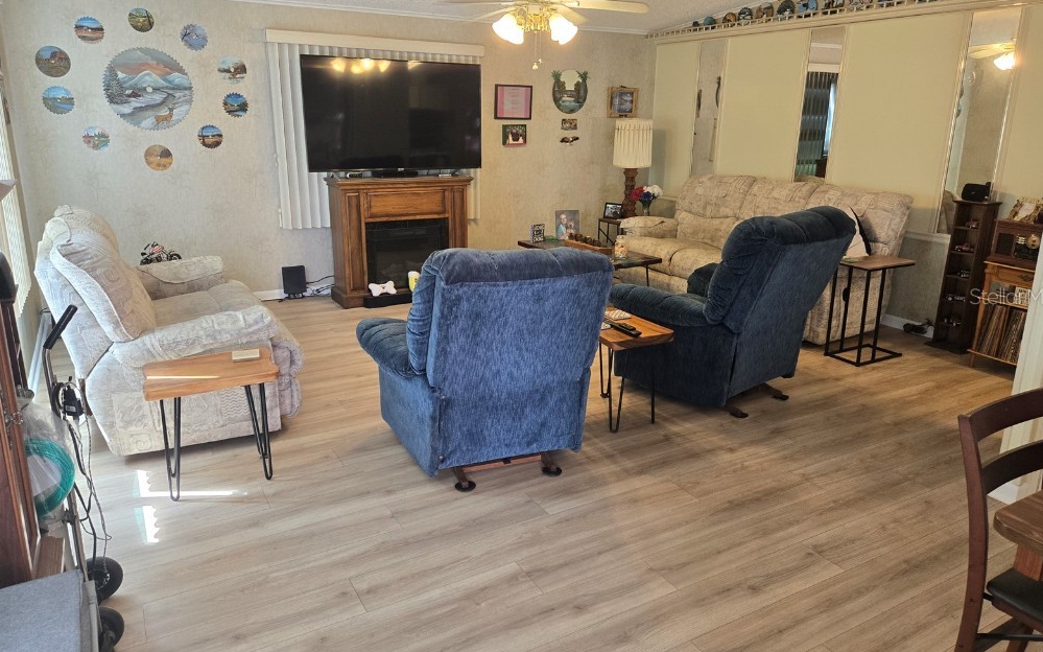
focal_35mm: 25
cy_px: 296
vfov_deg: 49.2
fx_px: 711
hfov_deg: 72.5
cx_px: 534
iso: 250
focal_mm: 5.4
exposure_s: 1/120
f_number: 1.8
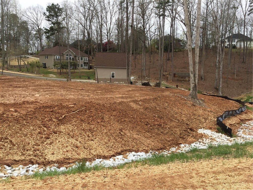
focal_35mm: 29
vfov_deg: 48.2
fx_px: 212
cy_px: 95
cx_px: 126
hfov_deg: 61.7
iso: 32
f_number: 2.2
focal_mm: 4.15
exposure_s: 1/670
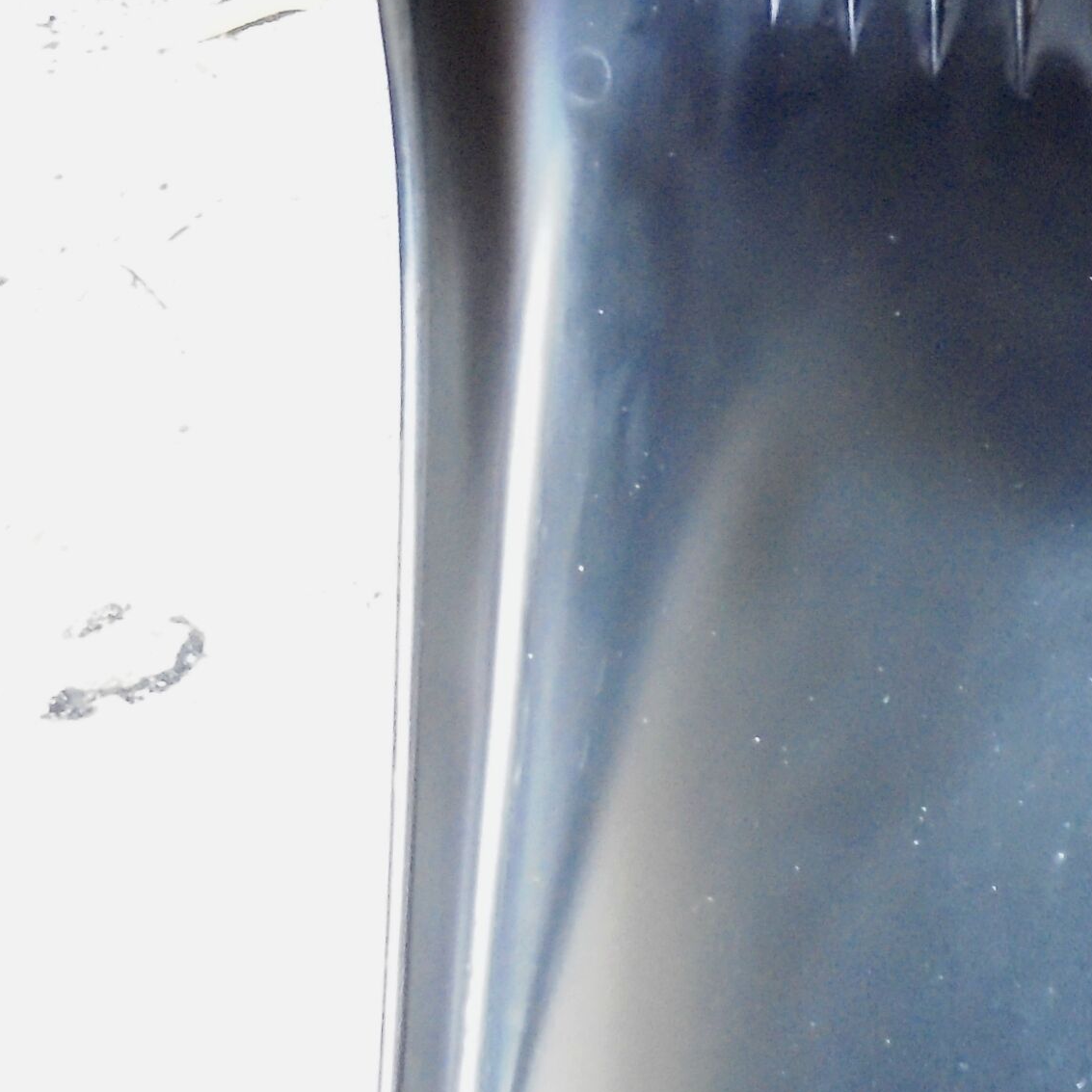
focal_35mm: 74
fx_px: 2641
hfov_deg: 21.4
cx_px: 1369
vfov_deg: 22.4
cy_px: -29
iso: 320
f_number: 3.5
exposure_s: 1/30
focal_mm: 4.6
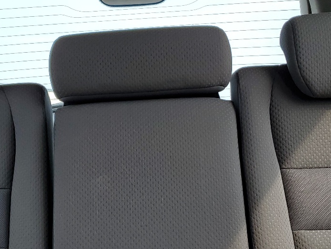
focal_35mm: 60
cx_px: 141
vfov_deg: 24.3
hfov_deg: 32.1
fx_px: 574
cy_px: 172
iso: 50
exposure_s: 1/909
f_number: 1.5
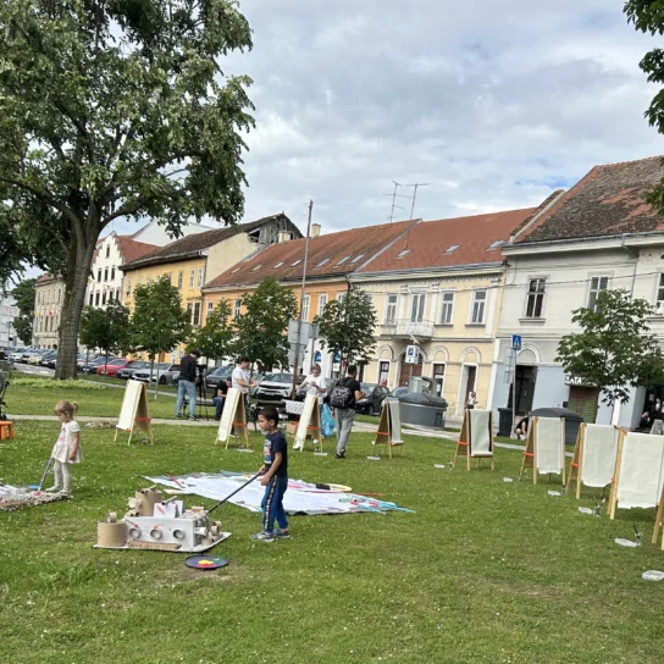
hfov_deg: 43.7
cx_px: 395
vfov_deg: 42.5
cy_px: 496
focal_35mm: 38
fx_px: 825
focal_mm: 5.7
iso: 50
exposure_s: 1/3077
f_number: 1.5
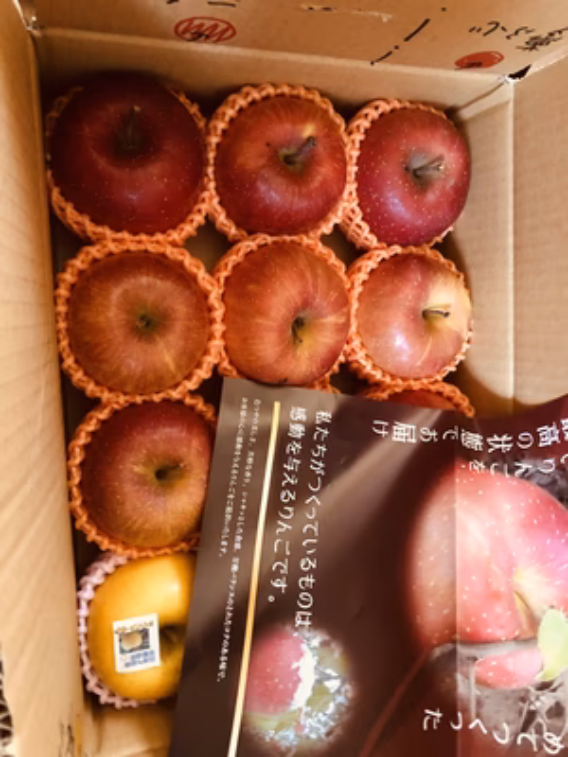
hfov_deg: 49.7
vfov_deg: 63.4
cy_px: 378
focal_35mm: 28
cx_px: 284
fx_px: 613
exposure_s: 1/4
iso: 100
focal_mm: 3.99
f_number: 1.8
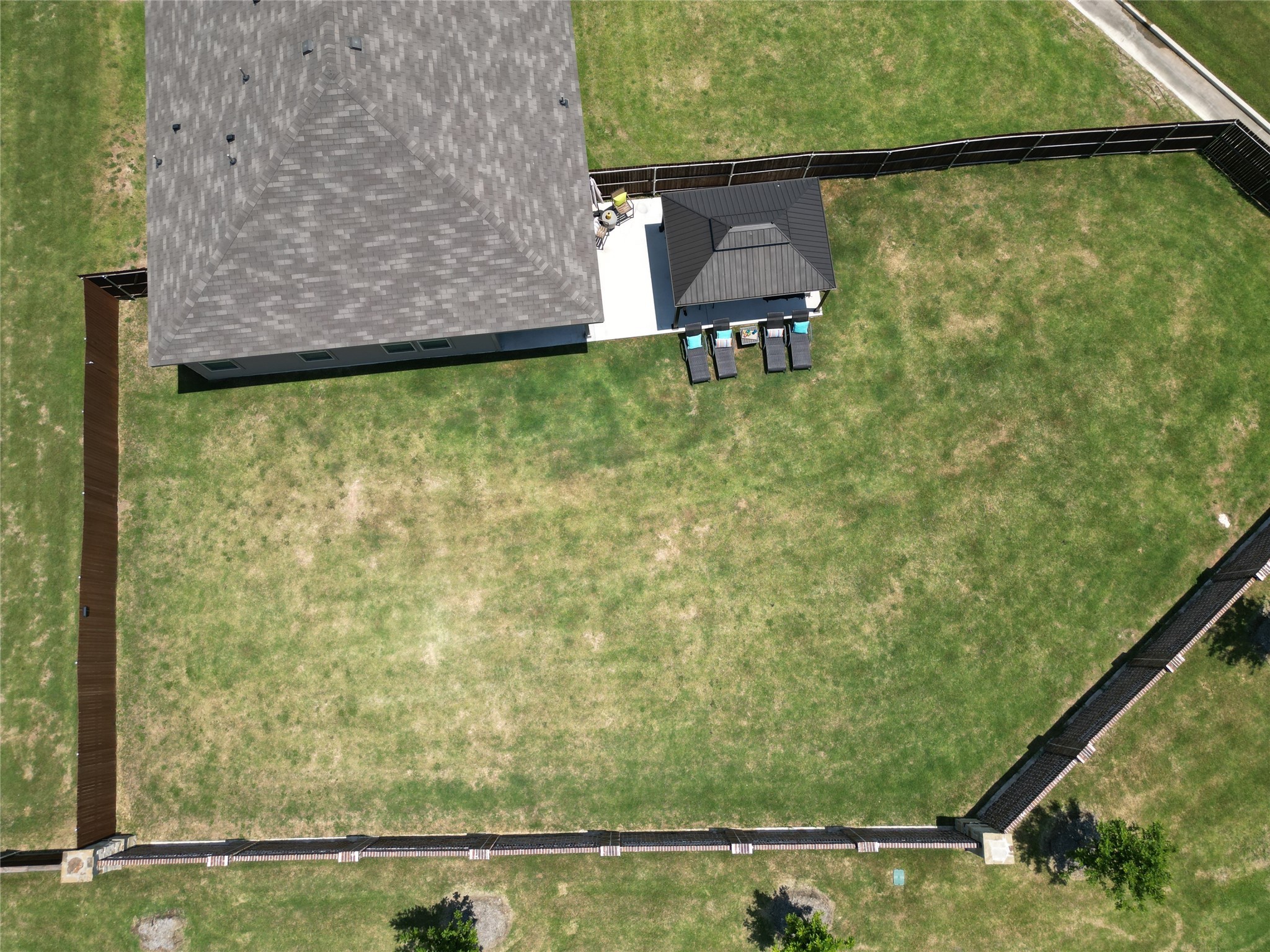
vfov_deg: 56.8
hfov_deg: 71.6
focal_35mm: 24
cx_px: 635
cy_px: 476
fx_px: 881
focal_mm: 6.72
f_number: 1.7
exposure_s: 1/2500
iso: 100
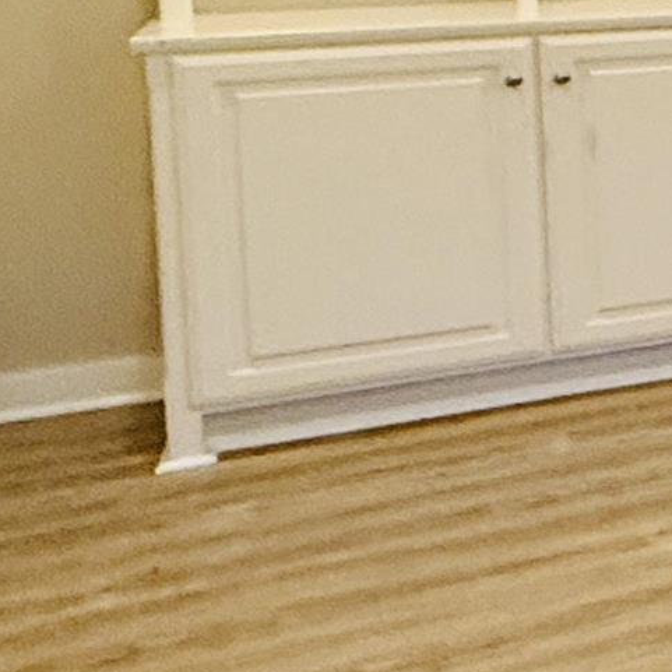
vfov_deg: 20.9
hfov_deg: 11.2
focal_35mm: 79
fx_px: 1735
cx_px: 2066
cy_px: -59
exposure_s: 1/60
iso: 500
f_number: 2.2
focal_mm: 2.22
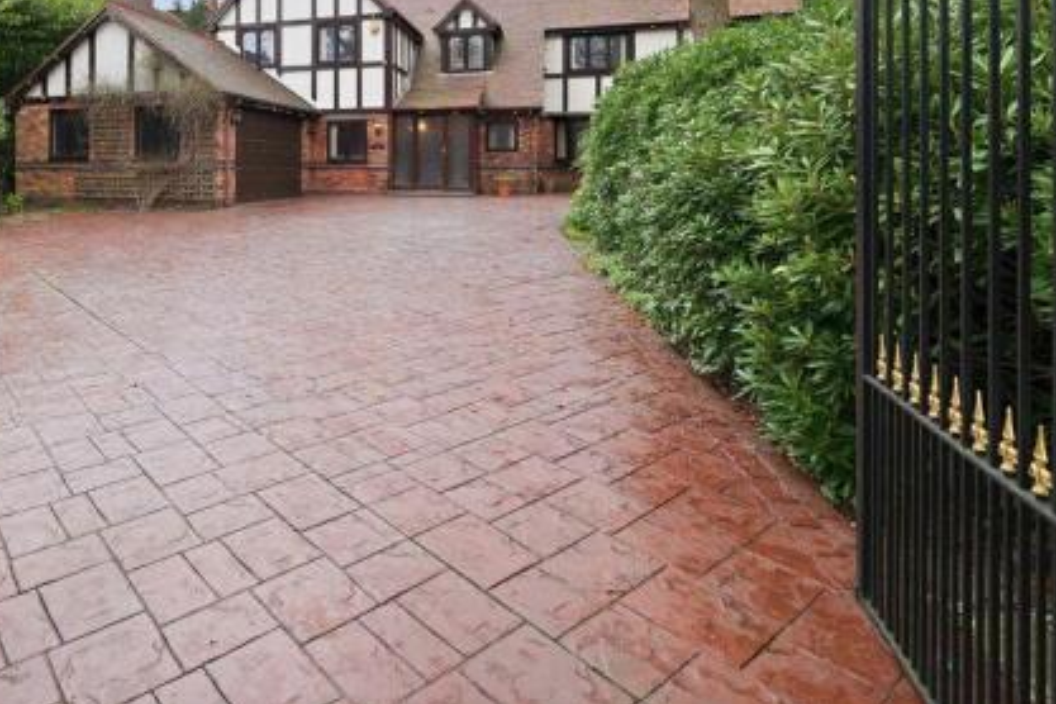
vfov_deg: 54.0
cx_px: 305
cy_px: 158
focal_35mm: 22
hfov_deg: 74.6
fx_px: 645
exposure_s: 1/800
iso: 640
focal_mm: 14
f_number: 4
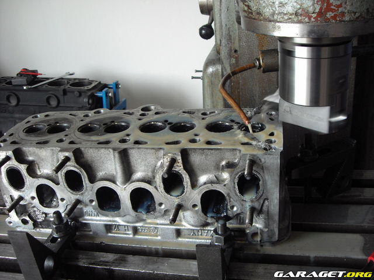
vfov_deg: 38.7
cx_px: 187
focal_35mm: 37
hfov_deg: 50.1
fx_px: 400
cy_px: 140
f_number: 2.7
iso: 200
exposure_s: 1/80
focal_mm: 6.2
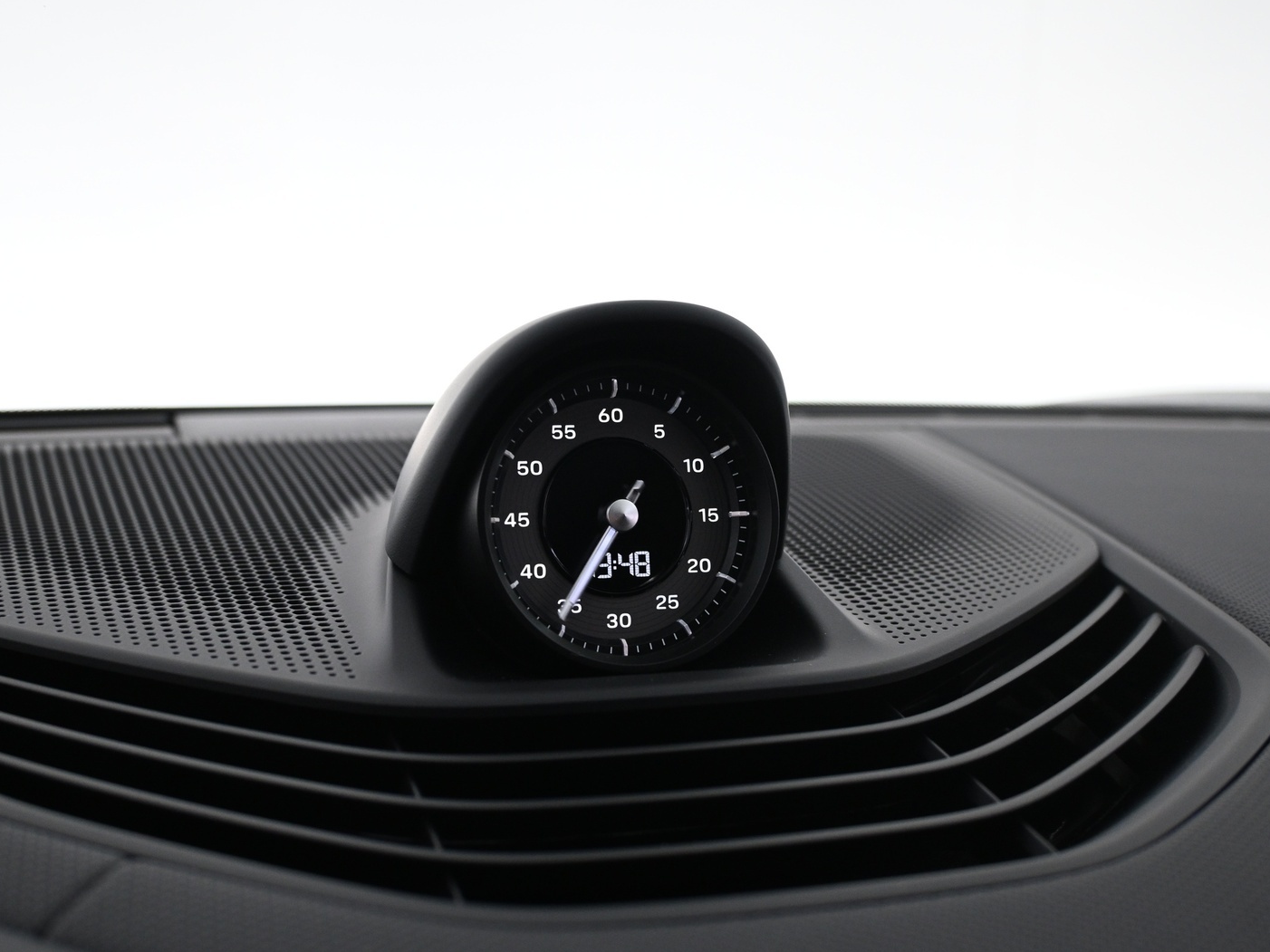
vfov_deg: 35.3
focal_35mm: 41
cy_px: 466
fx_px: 1498
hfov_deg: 45.9
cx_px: 596
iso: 1100
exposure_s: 1/40
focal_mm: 24.5
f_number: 4.2
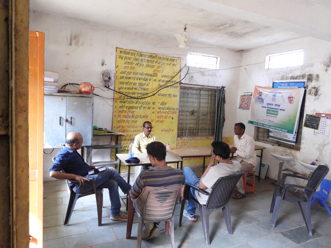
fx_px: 229
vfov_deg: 56.8
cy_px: 124
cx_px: 166
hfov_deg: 71.6
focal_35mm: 24
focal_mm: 4.3
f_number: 2.8
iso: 200
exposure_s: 1/30
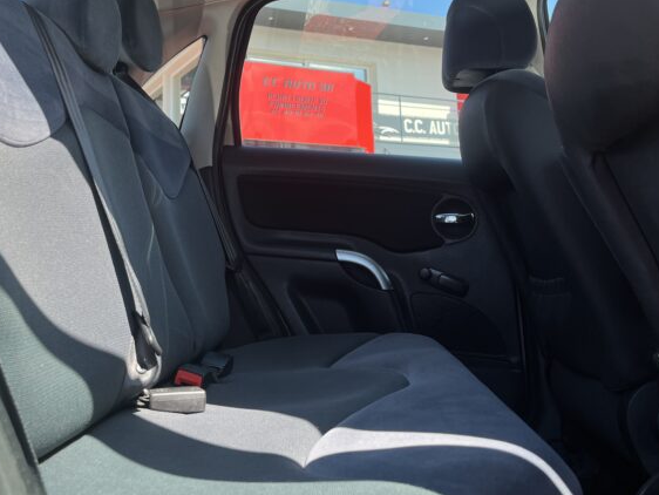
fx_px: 705
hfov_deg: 49.6
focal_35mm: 37
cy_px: 162
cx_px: 244
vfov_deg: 38.2
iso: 50
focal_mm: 5.1
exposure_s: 1/718
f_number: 1.6
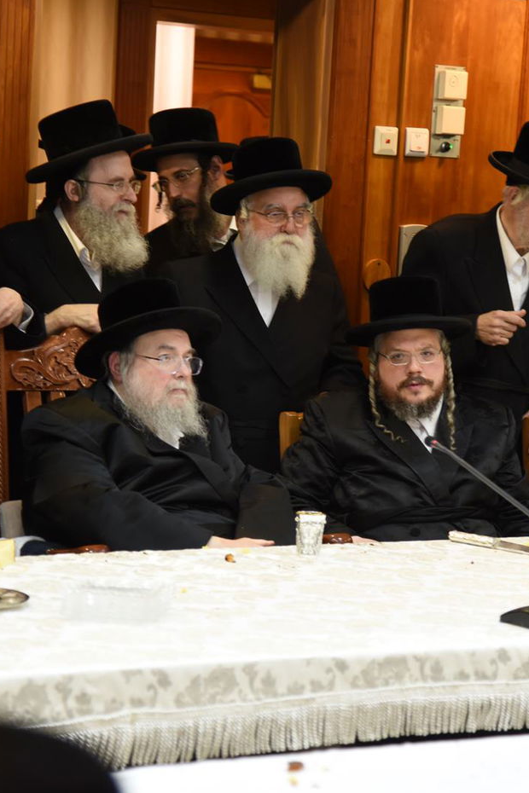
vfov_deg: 16.0
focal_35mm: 128
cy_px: 396
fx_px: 2821
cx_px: 259
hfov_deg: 10.7
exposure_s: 1/100
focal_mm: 85
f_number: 4
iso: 1250
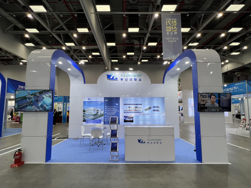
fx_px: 94
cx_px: 126
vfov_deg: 89.9
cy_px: 94
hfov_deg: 106.2
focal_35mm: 13
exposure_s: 1/120
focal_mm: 1.57
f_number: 1.8
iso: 50
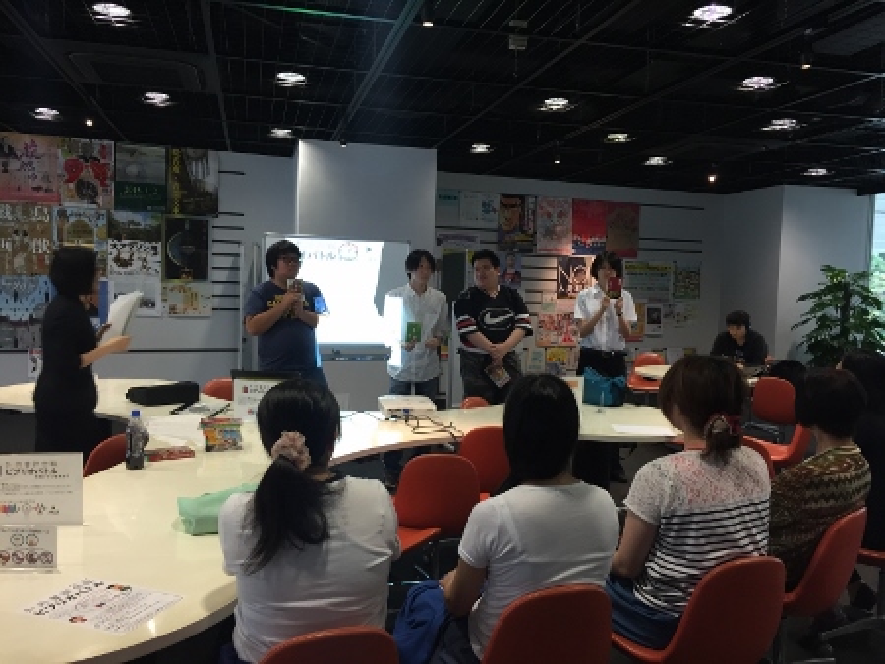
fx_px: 742
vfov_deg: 48.3
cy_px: 332
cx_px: 442
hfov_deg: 61.6
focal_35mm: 29
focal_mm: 4.15
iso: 64
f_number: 2.2
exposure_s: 1/30
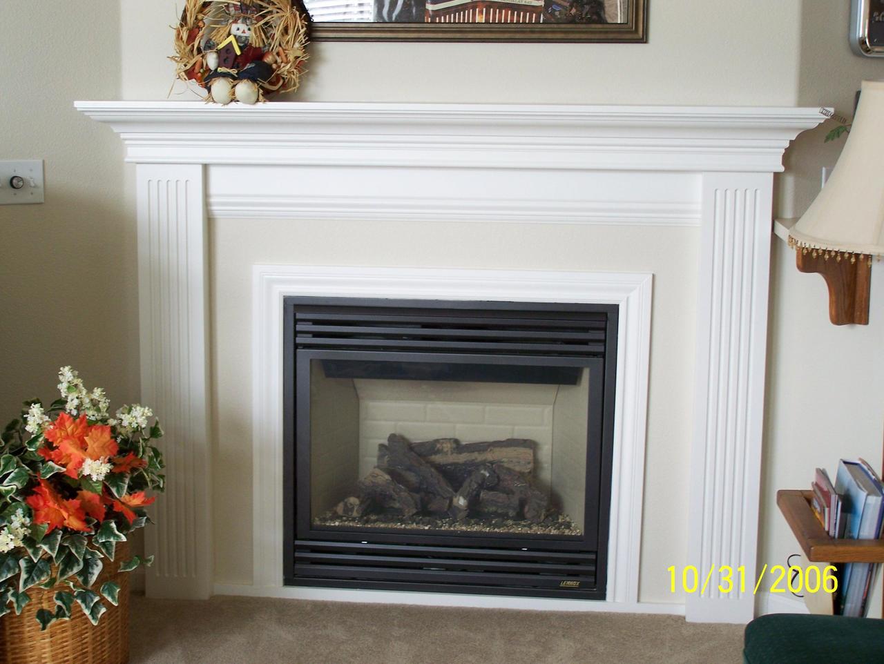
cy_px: 332
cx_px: 442
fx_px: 1636
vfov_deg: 23.0
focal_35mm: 64
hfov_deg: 30.2
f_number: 3.2
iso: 100
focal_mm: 10.7
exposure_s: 1/40
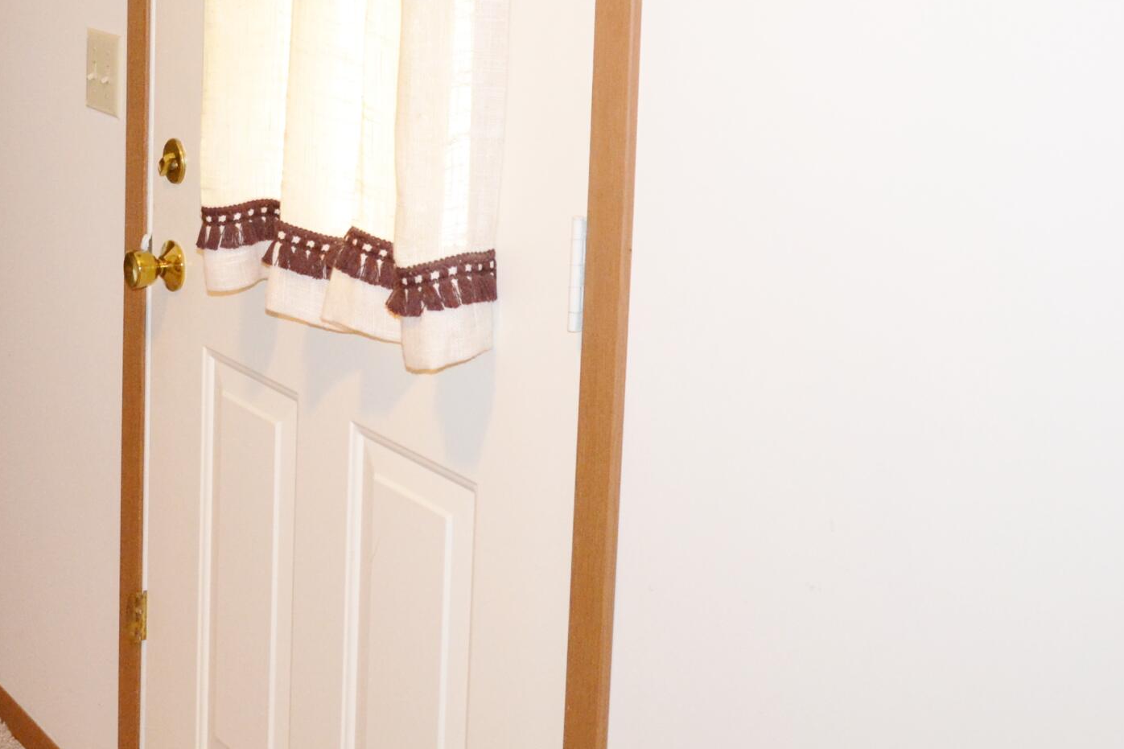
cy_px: 15
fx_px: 1811
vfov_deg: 22.5
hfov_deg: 33.5
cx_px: 223
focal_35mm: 58
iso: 1400
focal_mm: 18
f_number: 3.5
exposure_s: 1/60
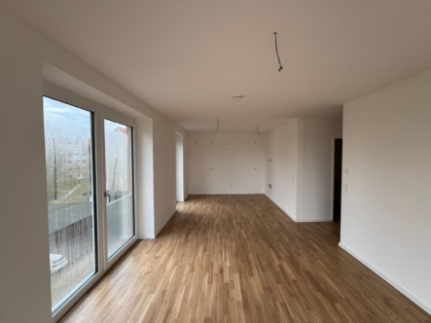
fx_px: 187
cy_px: 162
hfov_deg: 98.1
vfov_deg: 81.7
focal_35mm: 15
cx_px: 228
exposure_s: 1/99
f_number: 2.2
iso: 50
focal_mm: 2.22
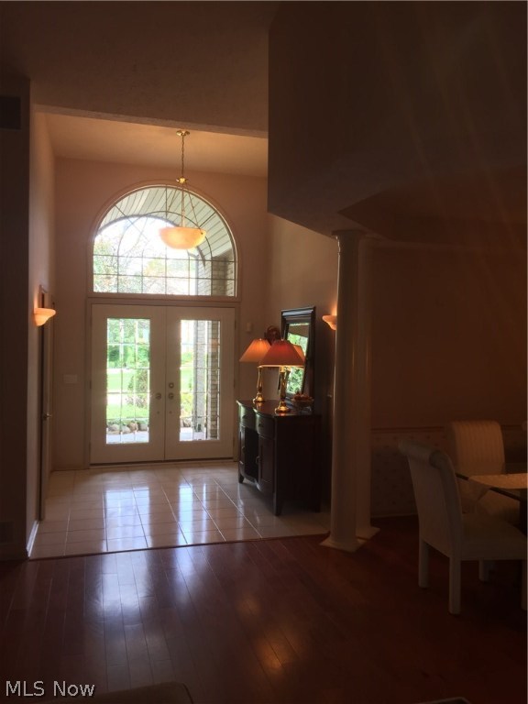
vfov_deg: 61.7
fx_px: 590
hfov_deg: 48.2
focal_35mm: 29
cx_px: 264
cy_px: 352
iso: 32
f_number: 2.2
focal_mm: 4.15
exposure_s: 1/40
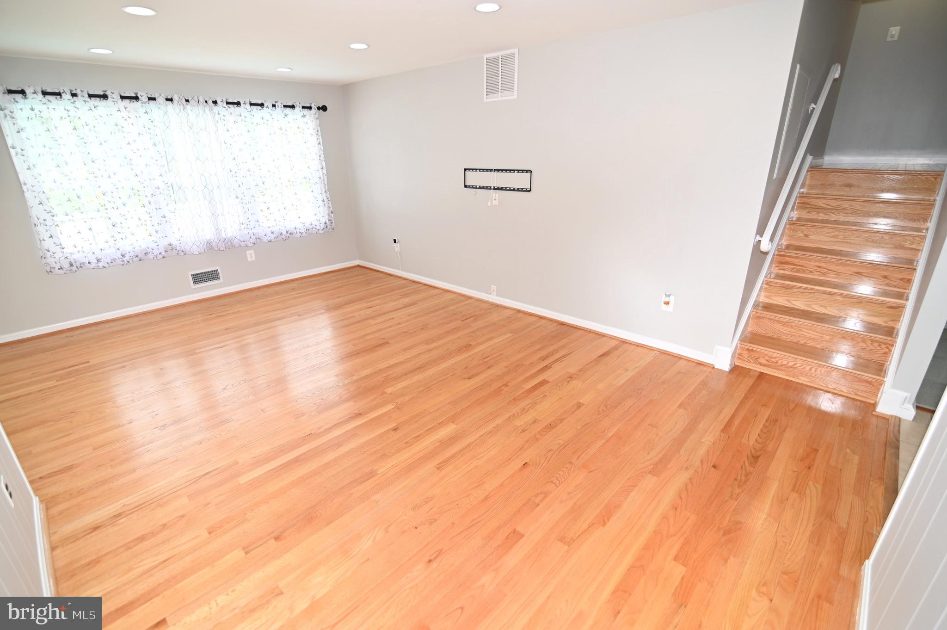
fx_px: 421
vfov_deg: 73.7
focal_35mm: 16
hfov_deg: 96.8
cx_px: 474
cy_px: 315
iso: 140
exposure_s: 1/125
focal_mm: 16
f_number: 3.2
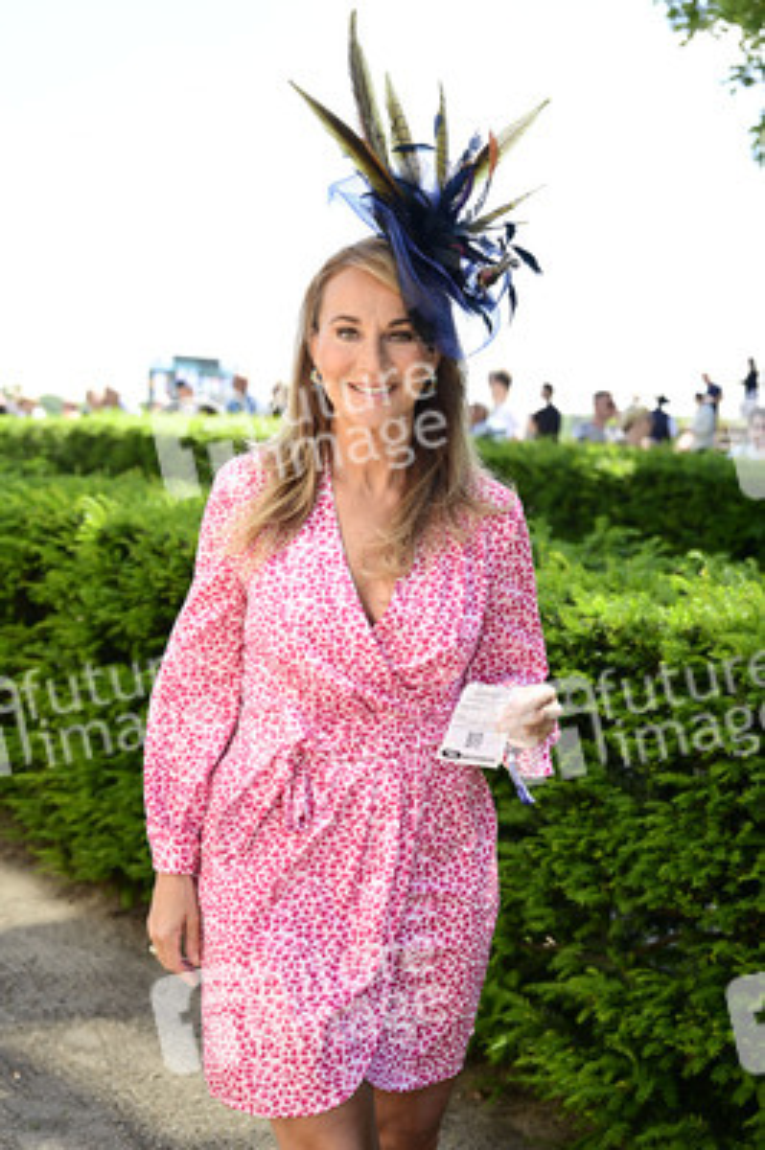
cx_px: 382
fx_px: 1533
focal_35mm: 48
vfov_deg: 41.1
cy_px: 575
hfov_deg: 28.0
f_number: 4
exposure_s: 1/200
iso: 100
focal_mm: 48
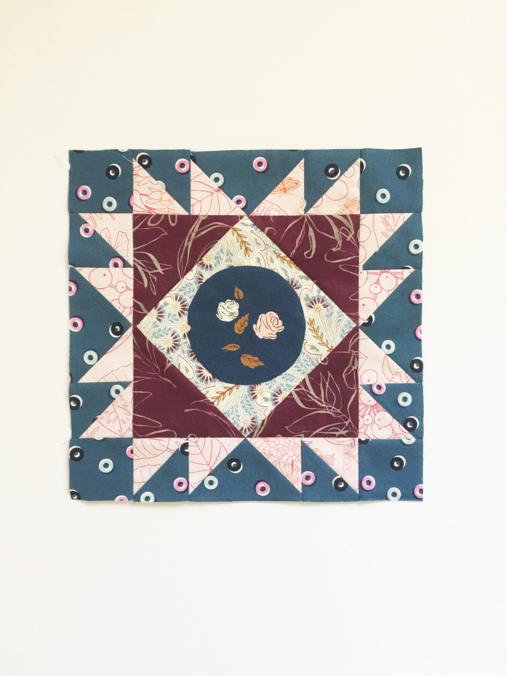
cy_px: 338
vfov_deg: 61.7
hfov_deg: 48.2
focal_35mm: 29
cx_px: 254
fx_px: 566
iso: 125
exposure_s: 1/15
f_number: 2.2
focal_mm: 4.15
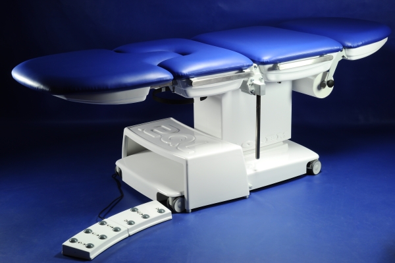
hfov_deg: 35.1
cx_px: 198
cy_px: 132
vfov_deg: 23.7
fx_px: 625
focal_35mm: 57
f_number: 20
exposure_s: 3
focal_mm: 38
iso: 100
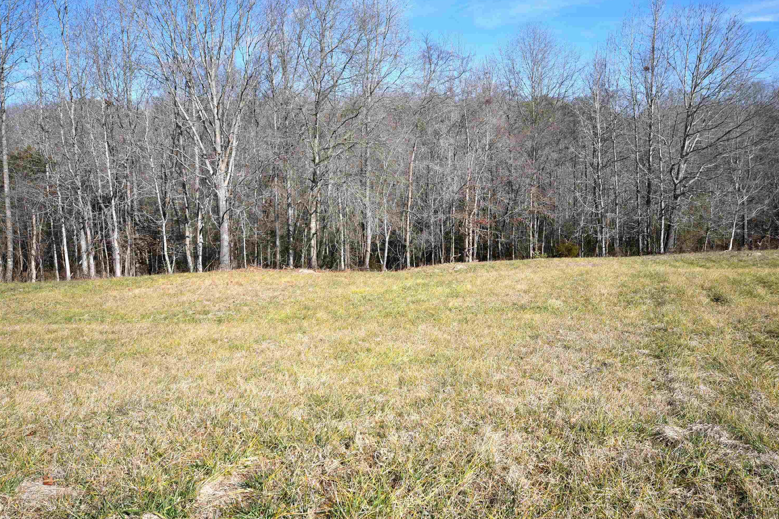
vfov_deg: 42.3
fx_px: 671
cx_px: 396
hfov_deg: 60.3
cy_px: 264
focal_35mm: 31
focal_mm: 20
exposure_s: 1/1600
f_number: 7.1
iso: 400
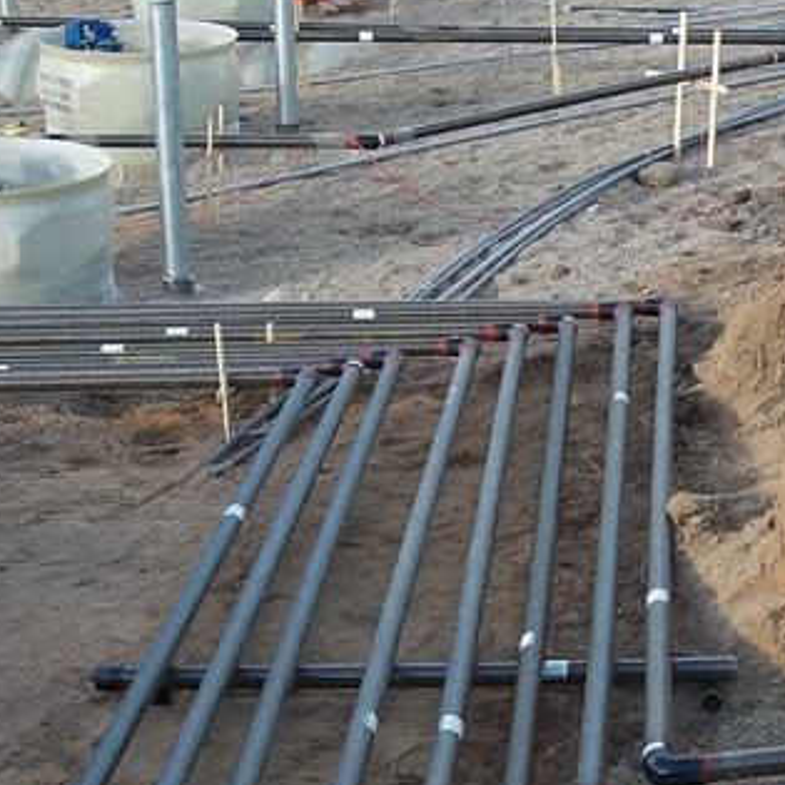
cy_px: 603
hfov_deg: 18.8
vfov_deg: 18.7
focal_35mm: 92
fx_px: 2360
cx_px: 538
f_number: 2.9
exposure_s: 1/320
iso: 80
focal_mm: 5.7
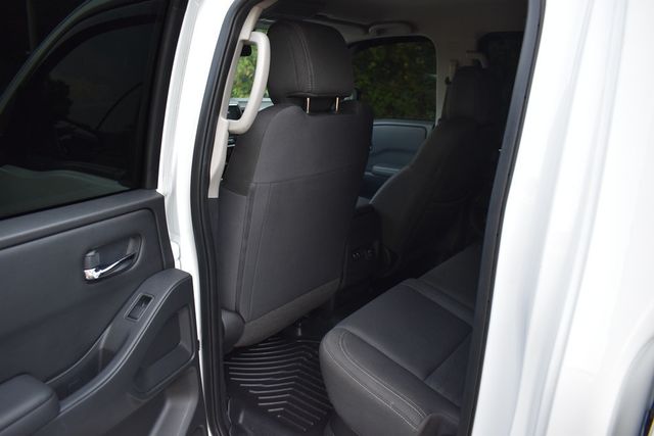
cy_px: 218
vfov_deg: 48.0
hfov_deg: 67.4
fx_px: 491
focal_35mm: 27
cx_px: 327
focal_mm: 18
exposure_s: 1/250
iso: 400
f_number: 3.5
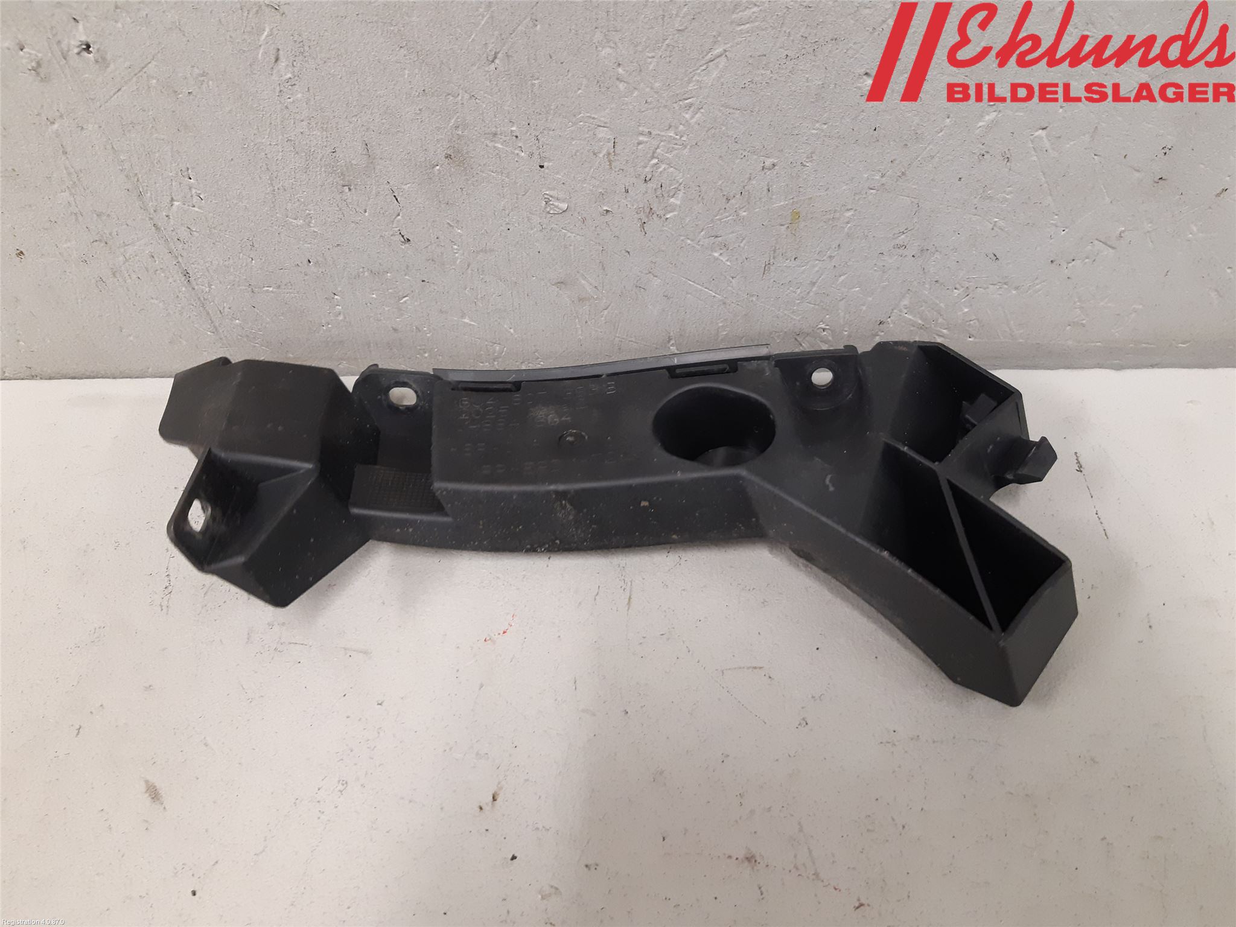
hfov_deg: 67.3
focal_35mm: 26
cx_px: 618
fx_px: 928
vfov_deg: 53.1
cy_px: 464
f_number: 1.7
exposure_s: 1/50
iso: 250
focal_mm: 3.93
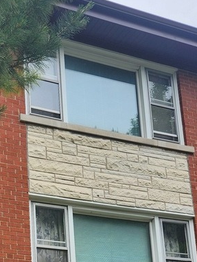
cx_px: 10
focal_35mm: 65
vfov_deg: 27.3
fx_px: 493
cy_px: 287
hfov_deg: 22.0
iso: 20
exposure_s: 1/690
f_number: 1.8
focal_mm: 5.4
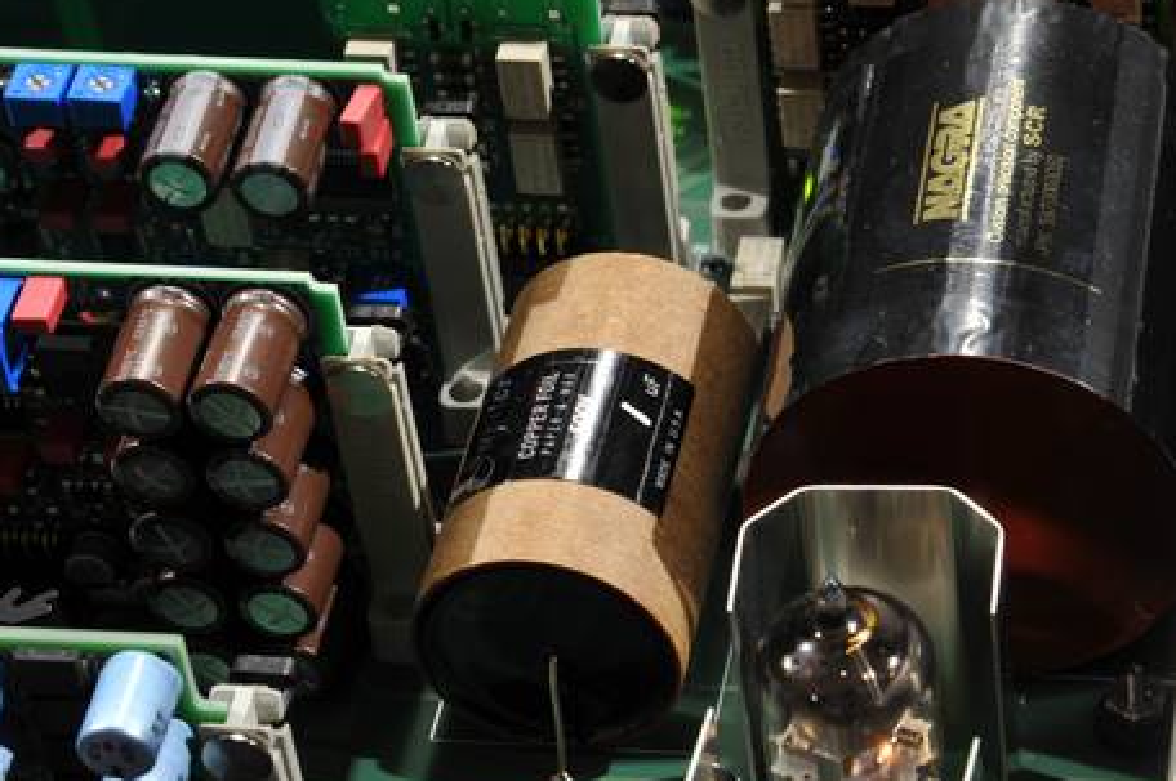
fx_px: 4862
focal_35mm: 149
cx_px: 846
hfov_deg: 13.8
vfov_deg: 9.2
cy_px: 420
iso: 400
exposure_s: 2
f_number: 16
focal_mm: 85
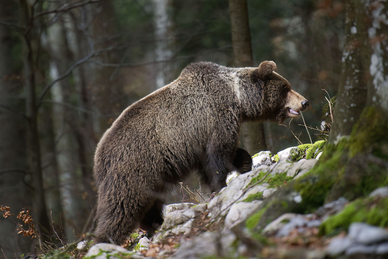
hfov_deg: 7.4
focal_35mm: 280
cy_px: 130
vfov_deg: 4.9
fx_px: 3018
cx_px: 194
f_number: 4
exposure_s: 1/1000
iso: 1800
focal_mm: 280
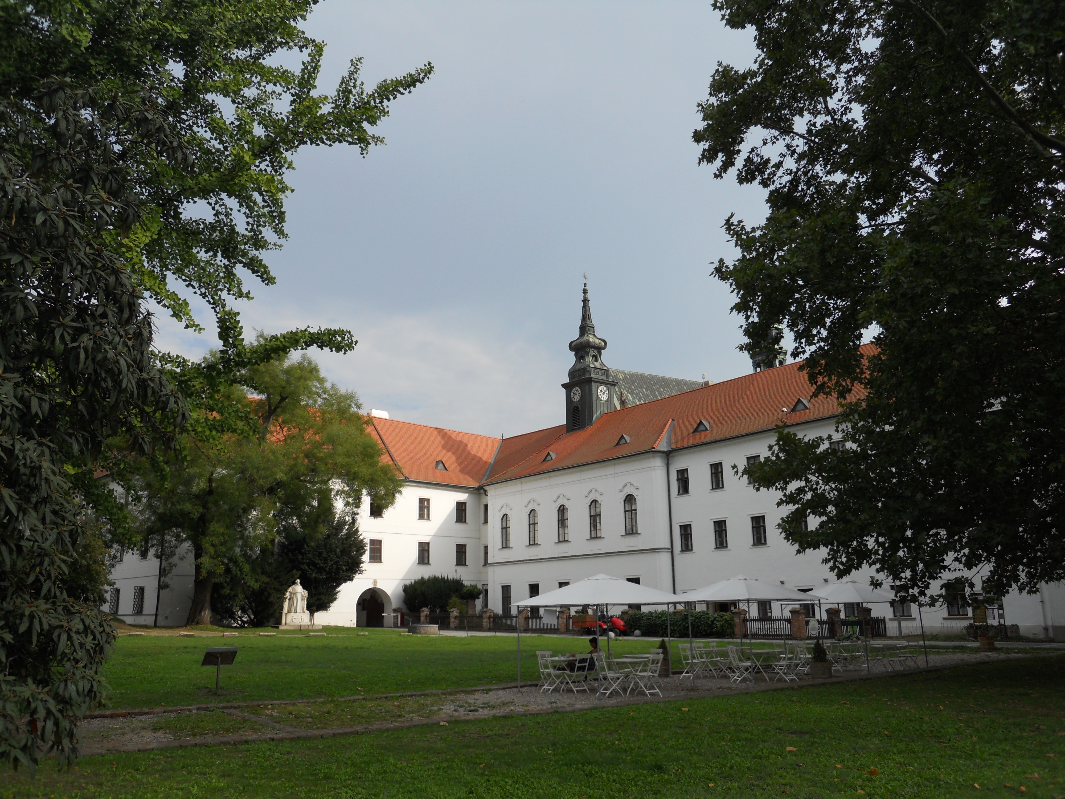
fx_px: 861
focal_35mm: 28
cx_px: 532
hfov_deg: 63.4
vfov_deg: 49.7
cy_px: 400
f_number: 5.4
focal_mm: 5
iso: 80
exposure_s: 1/320
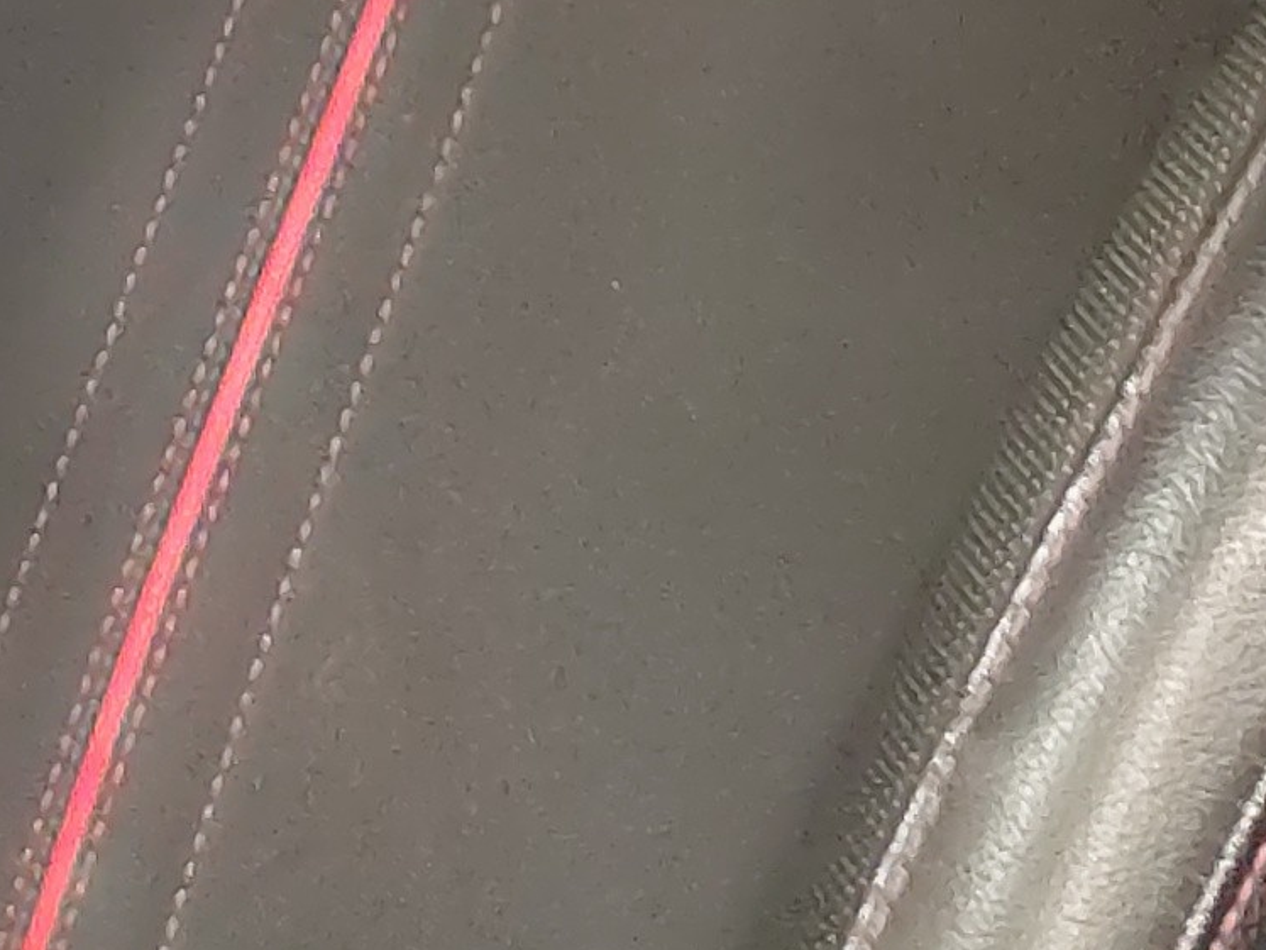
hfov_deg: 13.0
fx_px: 5157
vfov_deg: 9.6
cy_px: -1130
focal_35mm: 141
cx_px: -790
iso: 4040
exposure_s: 1/40
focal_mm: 5.52
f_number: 1.9
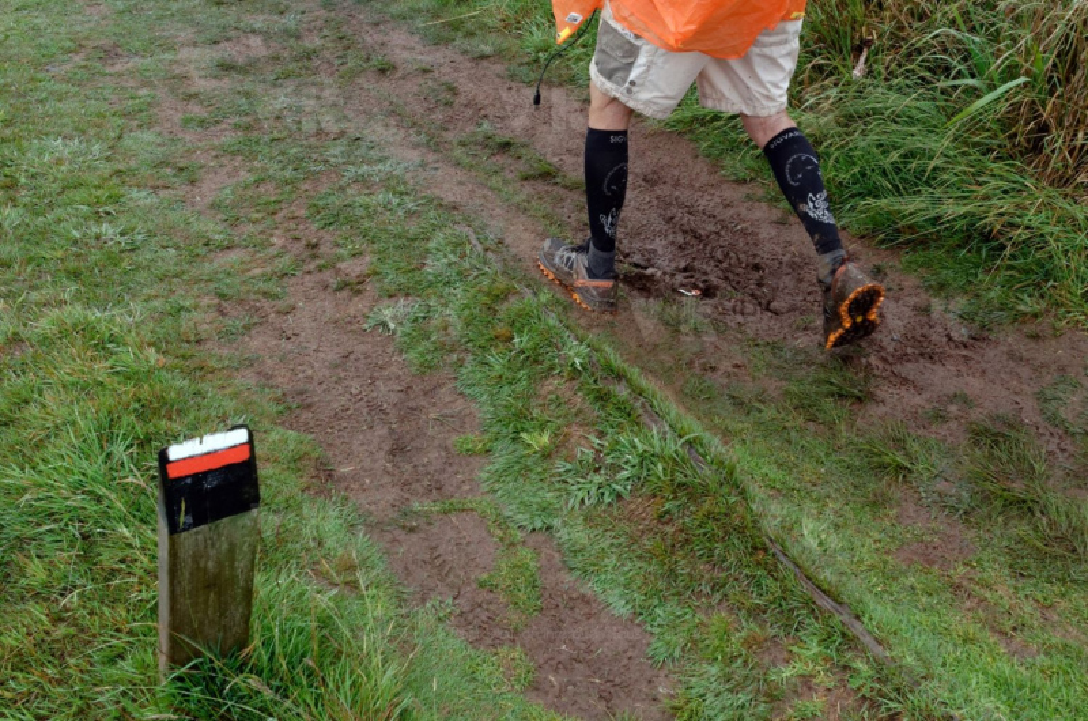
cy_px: 360
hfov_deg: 53.2
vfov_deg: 36.7
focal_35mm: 36
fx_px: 1086
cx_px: 544
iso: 1000
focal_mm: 24
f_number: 8
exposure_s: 1/800
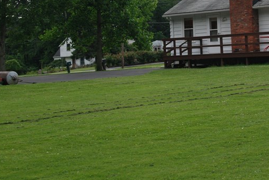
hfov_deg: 22.6
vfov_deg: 15.2
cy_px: 23
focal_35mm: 89
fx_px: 666
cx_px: 202
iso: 400
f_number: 5
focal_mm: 28
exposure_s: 1/200
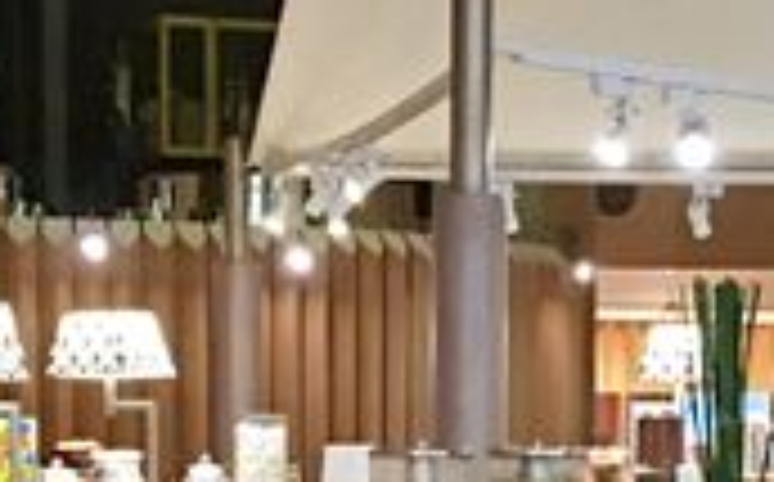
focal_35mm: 143
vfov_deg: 9.0
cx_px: 801
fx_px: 3013
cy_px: 613
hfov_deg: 14.4
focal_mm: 4.15
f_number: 2.2
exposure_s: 1/4
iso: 64
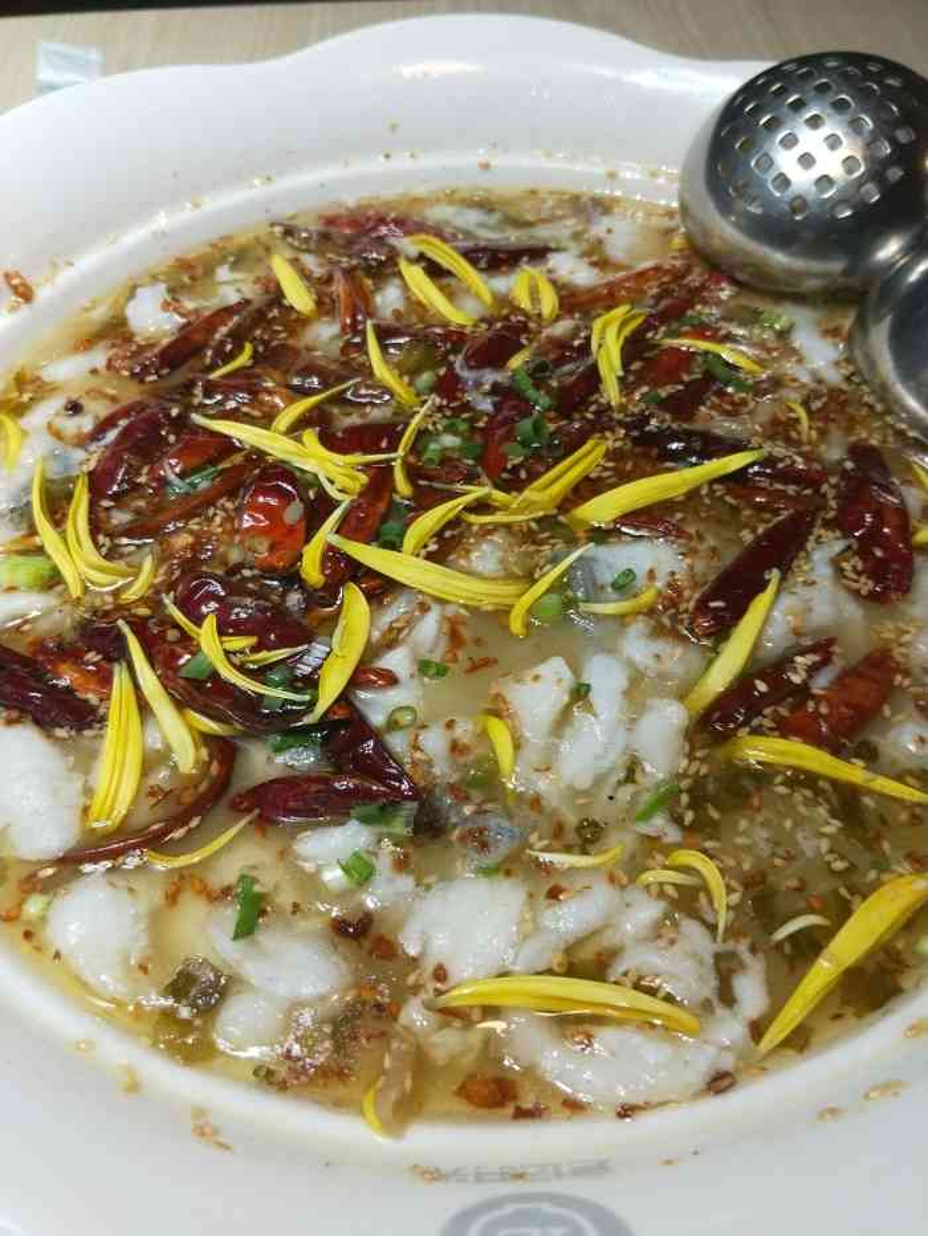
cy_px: 618
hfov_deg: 54.9
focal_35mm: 25
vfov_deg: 69.4
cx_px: 464
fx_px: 893
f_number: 1.7
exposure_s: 1/33
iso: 128
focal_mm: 4.27
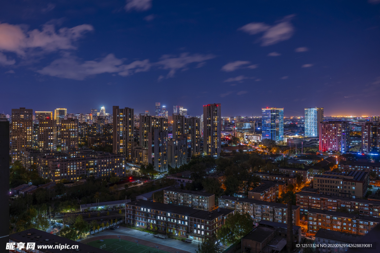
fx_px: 317
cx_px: 190
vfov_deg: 43.6
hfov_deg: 61.9
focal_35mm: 30
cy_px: 126
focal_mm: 30
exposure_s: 13
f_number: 5.6
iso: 100
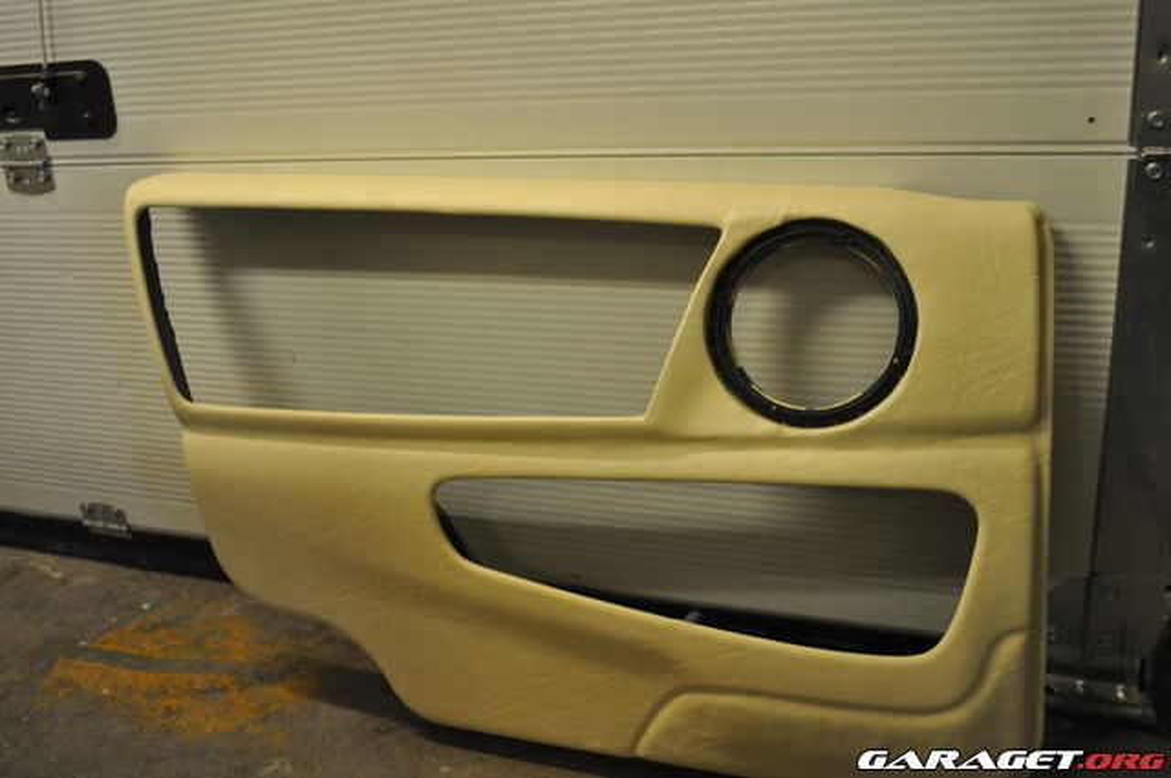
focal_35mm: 36
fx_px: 1170
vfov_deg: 36.8
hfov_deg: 53.2
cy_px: 389
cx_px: 586
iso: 800
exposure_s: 1/40
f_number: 4
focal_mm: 24
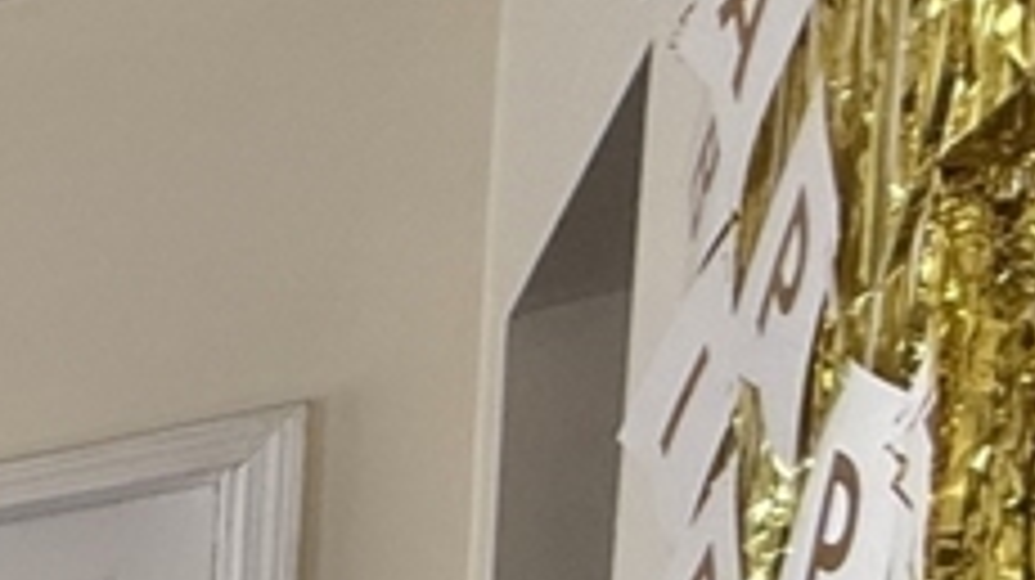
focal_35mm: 68
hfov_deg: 16.9
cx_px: -1256
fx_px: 1865
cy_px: 1308
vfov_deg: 13.7
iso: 160
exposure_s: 1/99
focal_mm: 2.22
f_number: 2.2
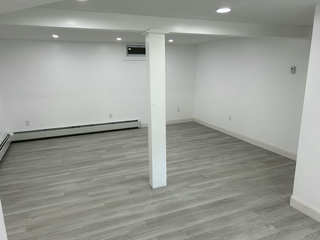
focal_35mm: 26
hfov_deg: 67.3
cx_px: 160
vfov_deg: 53.1
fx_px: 240
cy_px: 120
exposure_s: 1/120
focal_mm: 5.7
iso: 50
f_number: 1.5
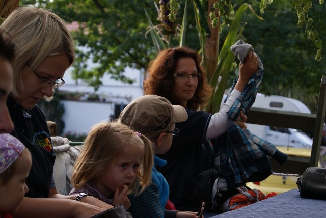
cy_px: 109
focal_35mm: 82
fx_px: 748
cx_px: 163
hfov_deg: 24.6
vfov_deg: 16.6
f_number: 5.6
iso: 100
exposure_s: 1/100
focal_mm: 55
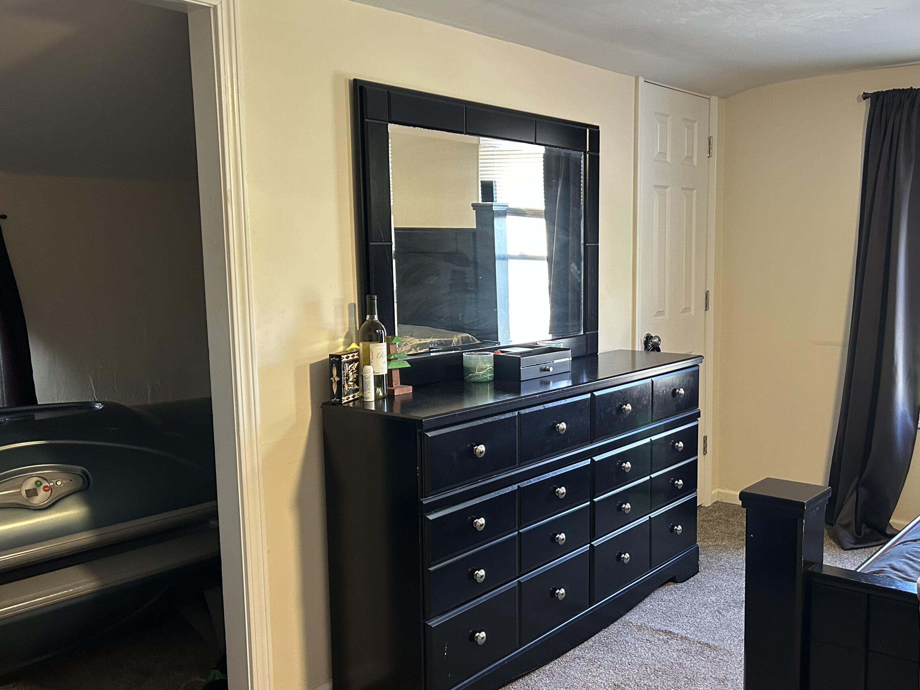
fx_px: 904
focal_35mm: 34
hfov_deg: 53.2
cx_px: 593
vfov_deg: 41.7
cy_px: 380
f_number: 1.5
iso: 250
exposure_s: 1/60
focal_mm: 5.7
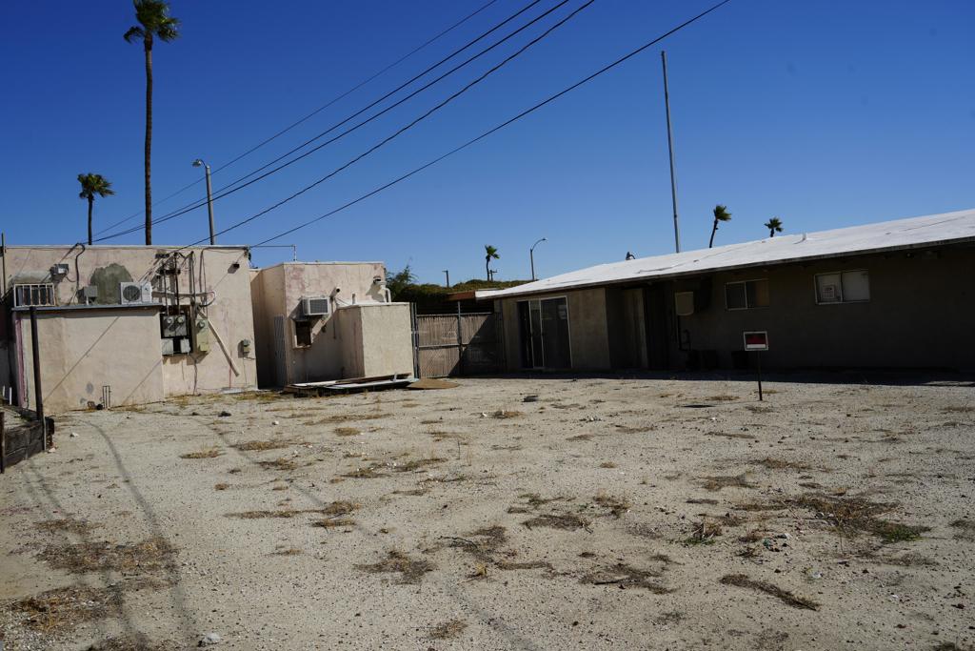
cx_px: 488
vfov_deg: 46.4
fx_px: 758
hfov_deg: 65.5
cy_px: 326
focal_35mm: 28
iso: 100
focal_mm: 28
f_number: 10
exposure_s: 1/400
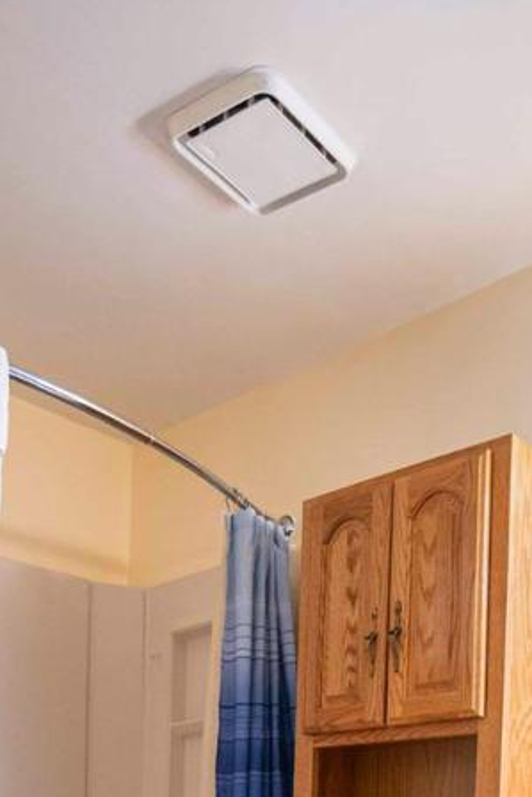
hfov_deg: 32.2
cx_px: 383
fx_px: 908
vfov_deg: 38.5
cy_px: 893
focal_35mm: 41
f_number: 2.8
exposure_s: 1/500
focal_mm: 11.5
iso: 1000
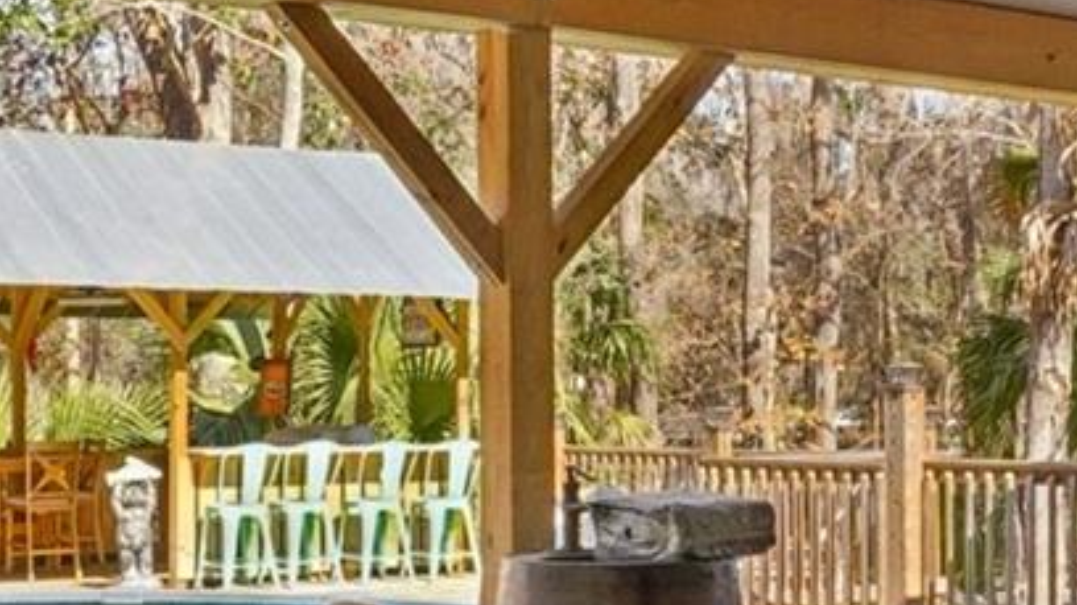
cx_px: 502
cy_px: 394
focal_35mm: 74
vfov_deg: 16.3
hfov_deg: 28.6
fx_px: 2112
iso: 320
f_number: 20
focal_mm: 18
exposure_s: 1/30
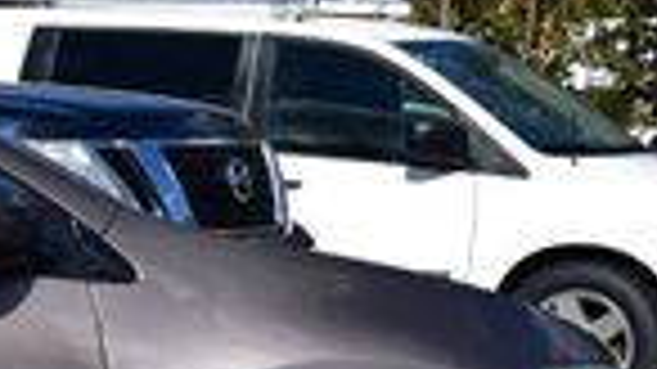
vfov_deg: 5.8
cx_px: -706
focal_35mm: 206
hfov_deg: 9.7
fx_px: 3587
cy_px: 495
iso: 200
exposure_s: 1/500
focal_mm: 30
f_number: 11
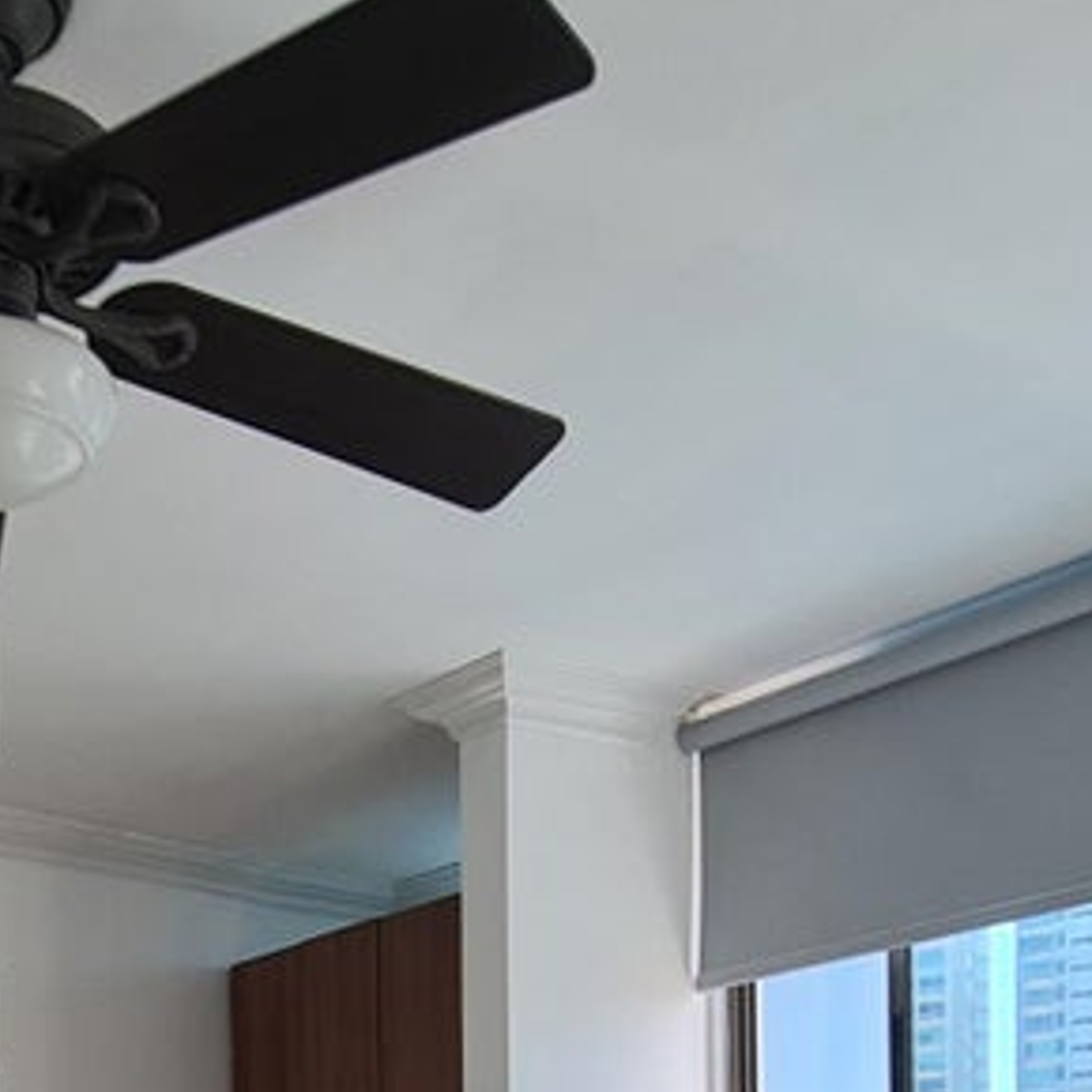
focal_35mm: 54
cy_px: 1495
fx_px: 1927
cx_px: 175
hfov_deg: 30.6
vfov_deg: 26.0
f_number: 2.2
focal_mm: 2.2
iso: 64
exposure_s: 1/383
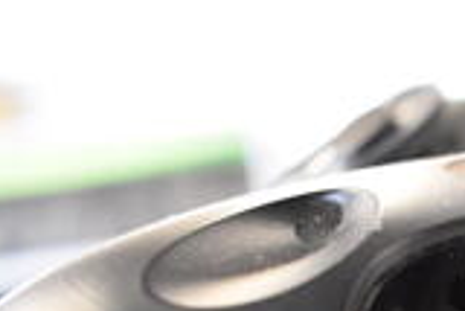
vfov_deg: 12.5
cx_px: 782
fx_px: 1332
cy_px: 503
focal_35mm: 103
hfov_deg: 17.0
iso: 3200
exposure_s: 1/50
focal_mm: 18
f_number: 3.5
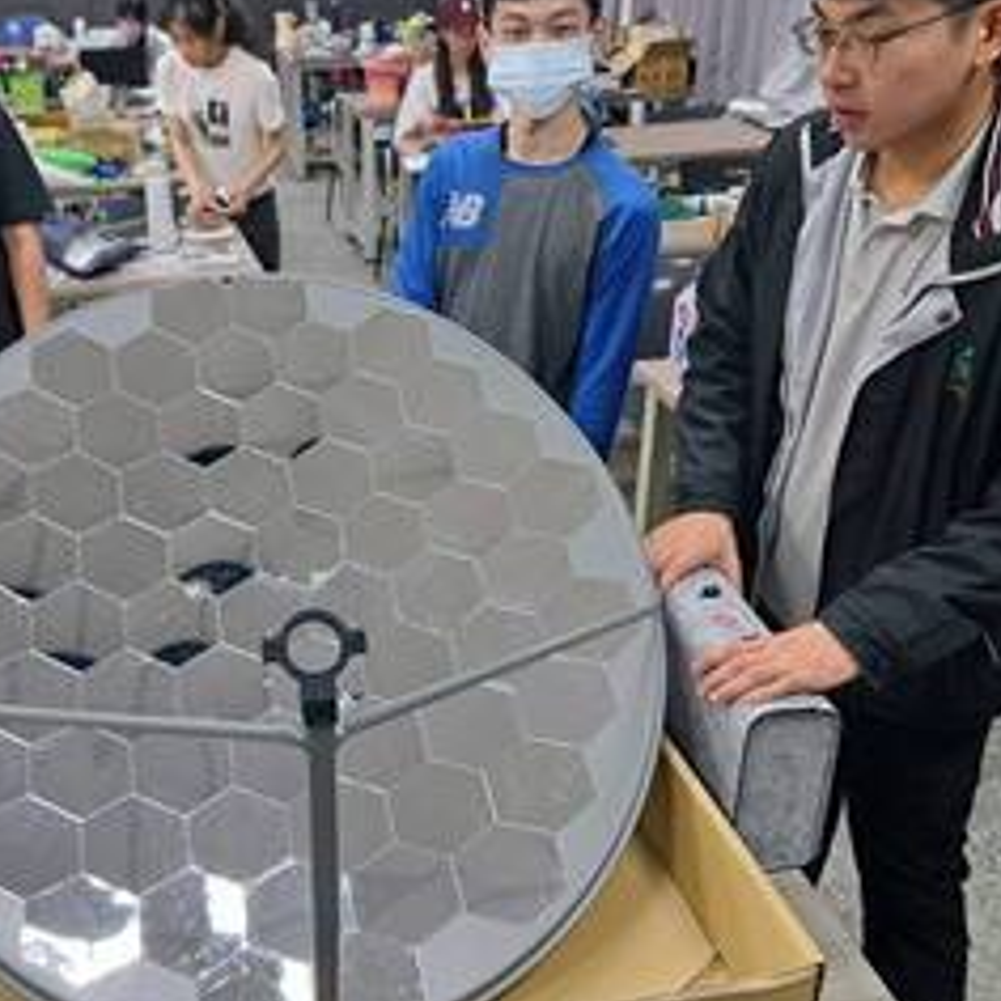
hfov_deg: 45.3
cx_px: 331
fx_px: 1178
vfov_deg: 46.0
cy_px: 517
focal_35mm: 36
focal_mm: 5.23
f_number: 1.8
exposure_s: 1/60
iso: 320
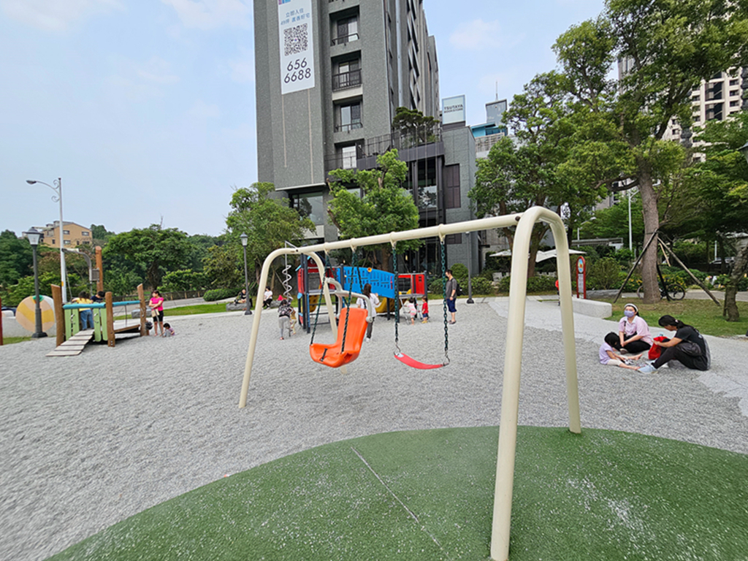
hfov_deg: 106.2
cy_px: 280
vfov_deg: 89.9
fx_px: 281
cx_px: 374
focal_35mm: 13
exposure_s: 1/1002
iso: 50
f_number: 2.2
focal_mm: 2.2
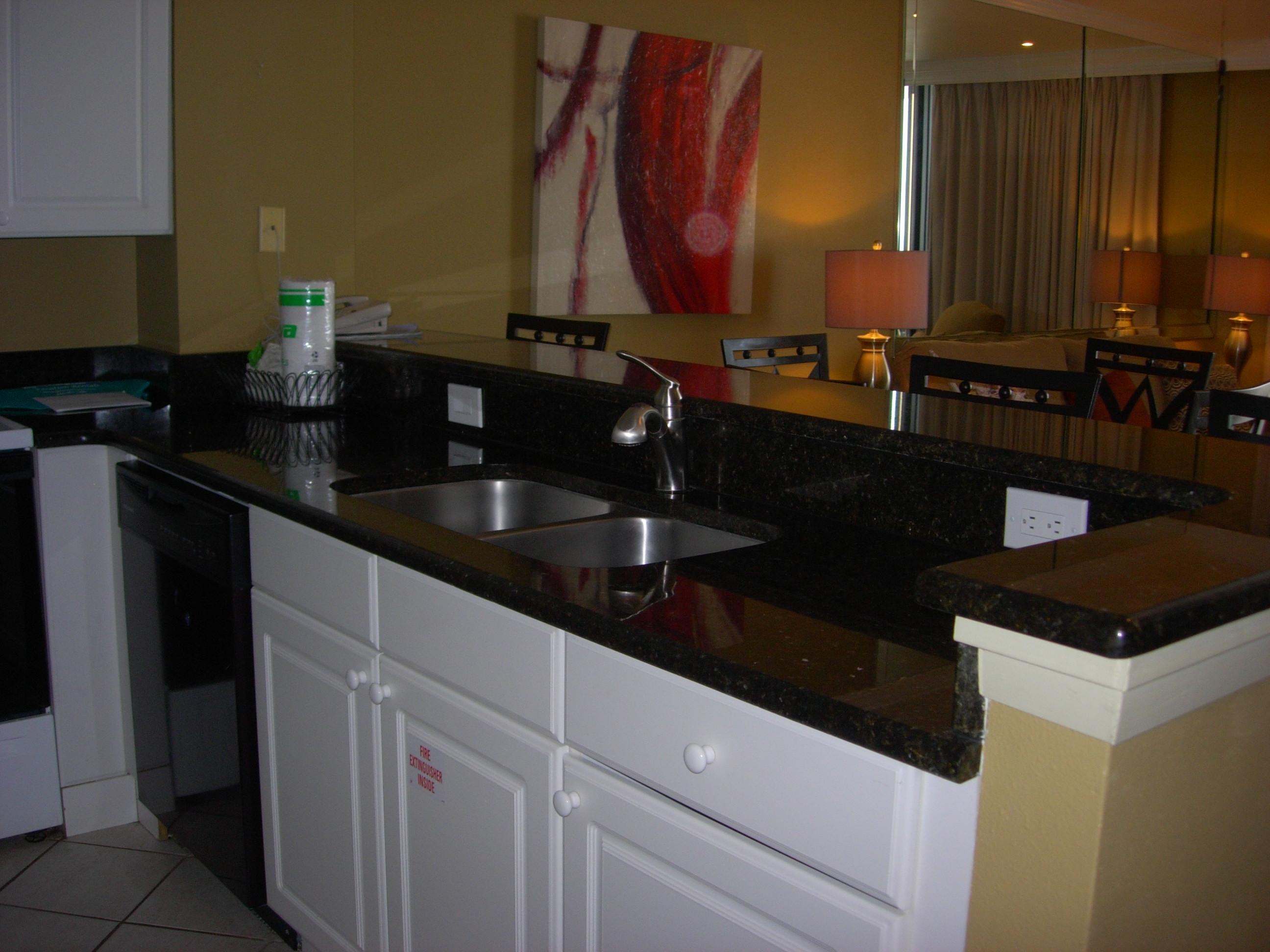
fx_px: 1394
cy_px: 476
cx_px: 635
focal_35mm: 38
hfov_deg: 49.0
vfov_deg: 37.7
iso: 79
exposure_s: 1/64
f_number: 2.8
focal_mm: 7.8
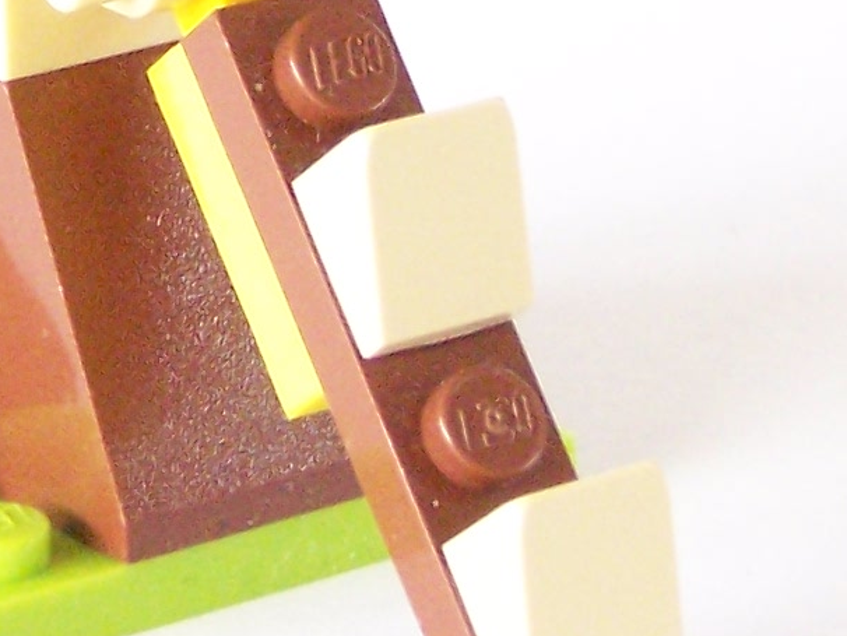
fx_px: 6658
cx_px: 87
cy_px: -260
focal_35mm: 272
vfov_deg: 5.4
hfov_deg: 7.3
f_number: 3.2
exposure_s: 1/60
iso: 400
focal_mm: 10.7
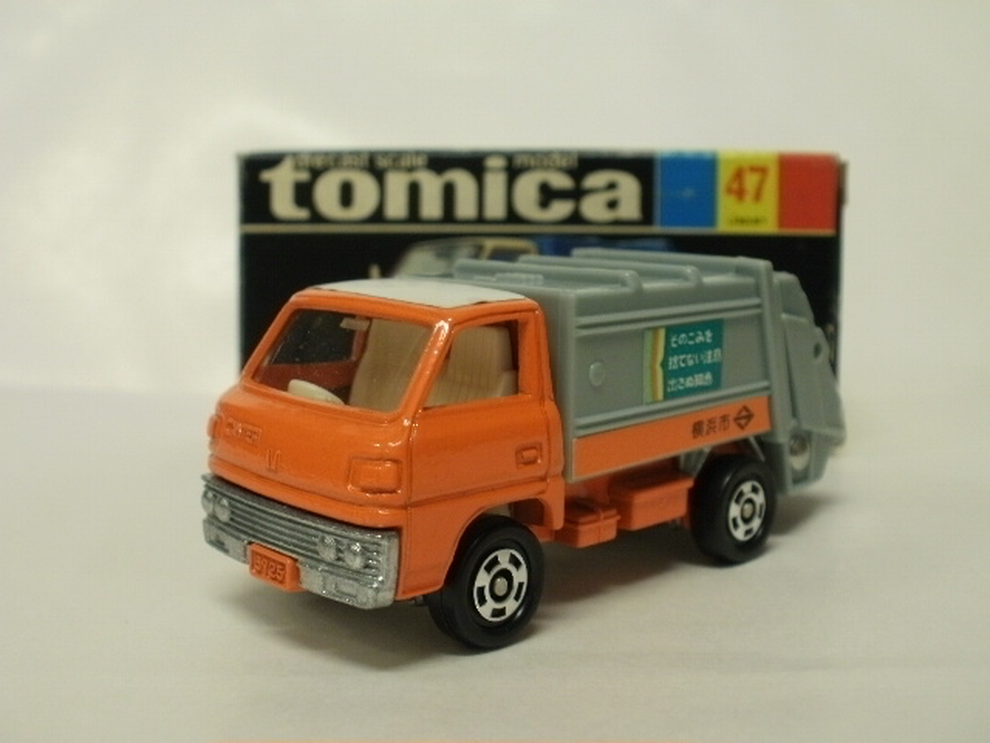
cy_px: 372
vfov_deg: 32.9
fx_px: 1258
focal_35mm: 44
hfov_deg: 42.9
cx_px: 495
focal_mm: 7.7
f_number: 4
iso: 125
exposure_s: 1/10
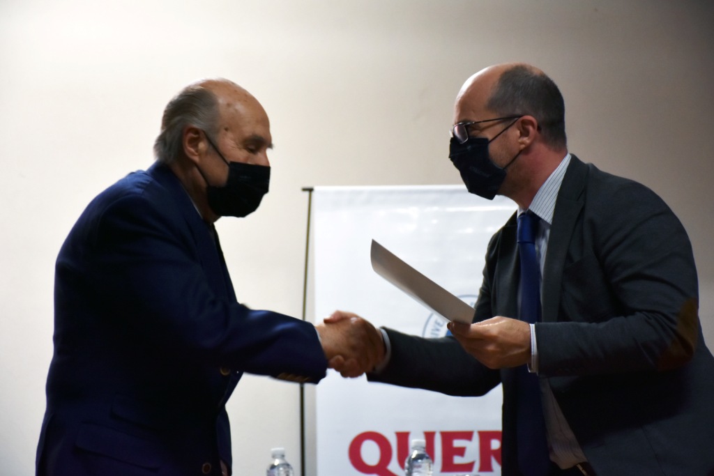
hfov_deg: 17.1
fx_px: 2380
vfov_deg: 11.4
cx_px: 357
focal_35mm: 120
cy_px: 238
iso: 800
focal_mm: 80
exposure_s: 1/80
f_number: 5.3
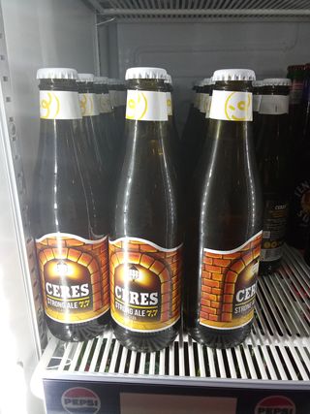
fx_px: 335
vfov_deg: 63.5
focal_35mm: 28
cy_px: 207
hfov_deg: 49.7
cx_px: 155
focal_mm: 2.87
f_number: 2
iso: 125
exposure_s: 1/50
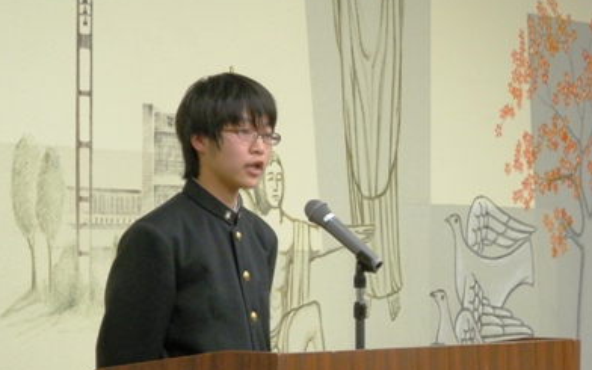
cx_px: 263
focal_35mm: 155
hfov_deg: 13.5
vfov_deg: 8.5
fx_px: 2501
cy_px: 245
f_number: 5.3
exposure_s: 1/15
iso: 320
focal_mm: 22.9
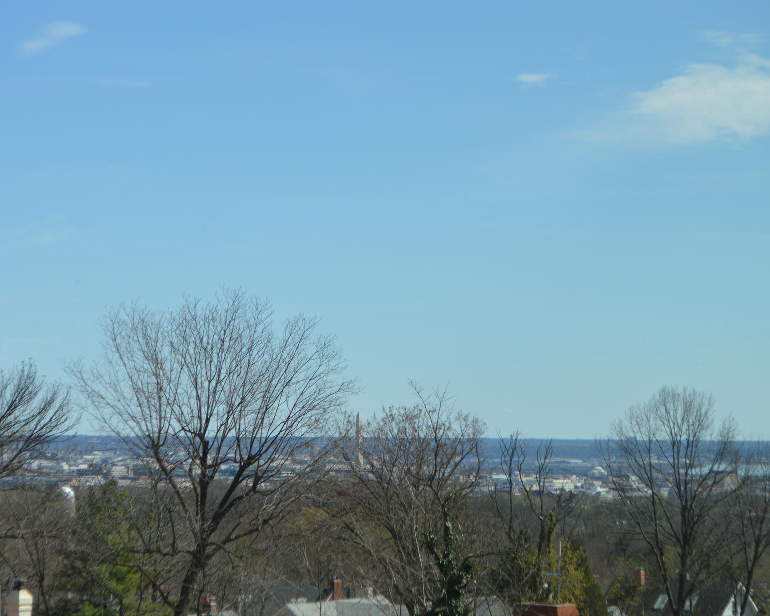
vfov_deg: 16.4
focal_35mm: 94
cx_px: 366
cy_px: 308
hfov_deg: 20.5
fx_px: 2132
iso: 100
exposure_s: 1/250
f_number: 8
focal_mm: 55
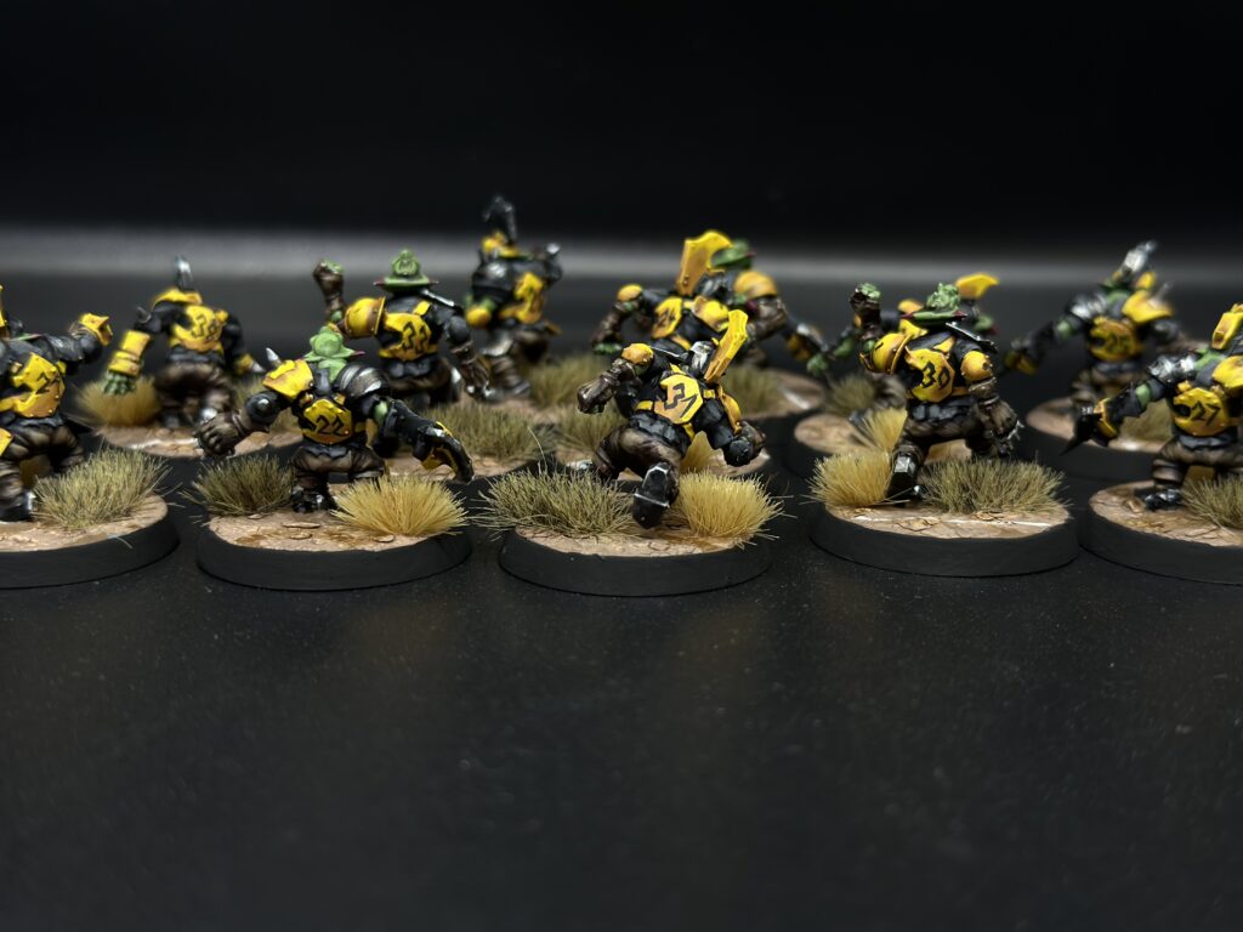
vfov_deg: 30.3
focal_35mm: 48
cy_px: 466
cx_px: 622
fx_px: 1724
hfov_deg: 39.7
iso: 80
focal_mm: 6.86
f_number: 1.78
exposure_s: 1/263
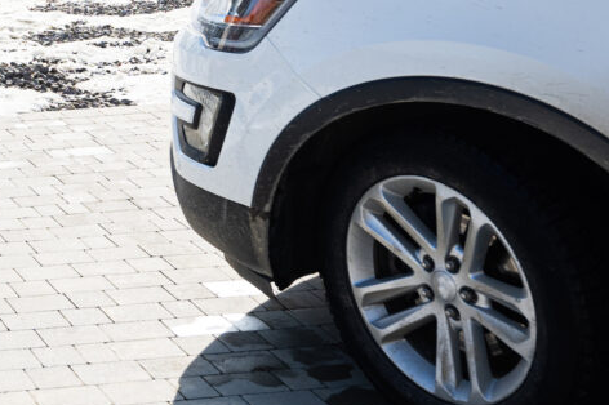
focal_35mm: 76
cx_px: -308
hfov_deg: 22.0
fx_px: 1285
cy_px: -189
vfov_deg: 16.4
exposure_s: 1/1000
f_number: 4
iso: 64
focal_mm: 14
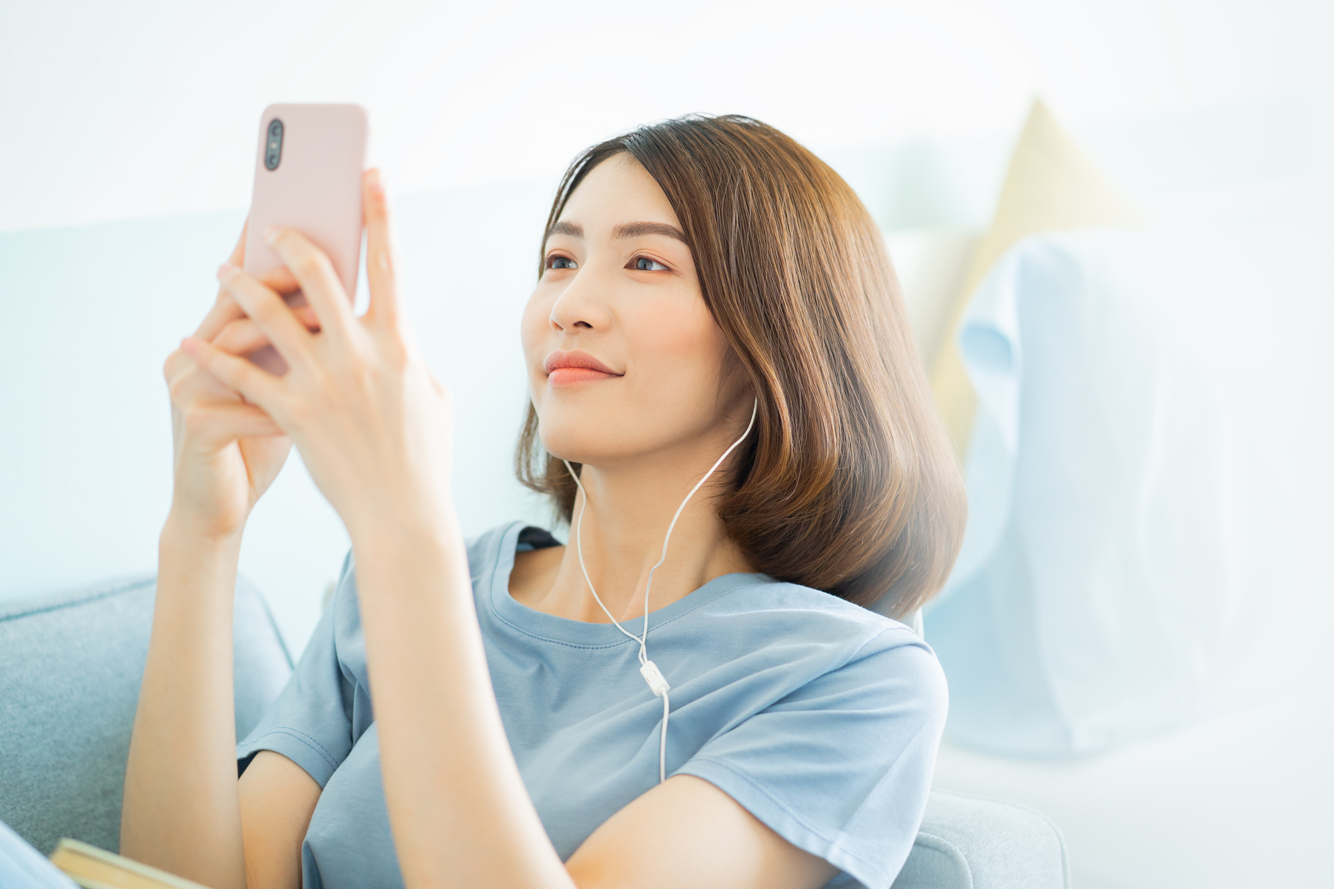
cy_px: 444
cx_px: 667
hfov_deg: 23.9
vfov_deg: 16.1
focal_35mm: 85
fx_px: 3149
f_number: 2.2
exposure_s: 1/100
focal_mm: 85
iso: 400
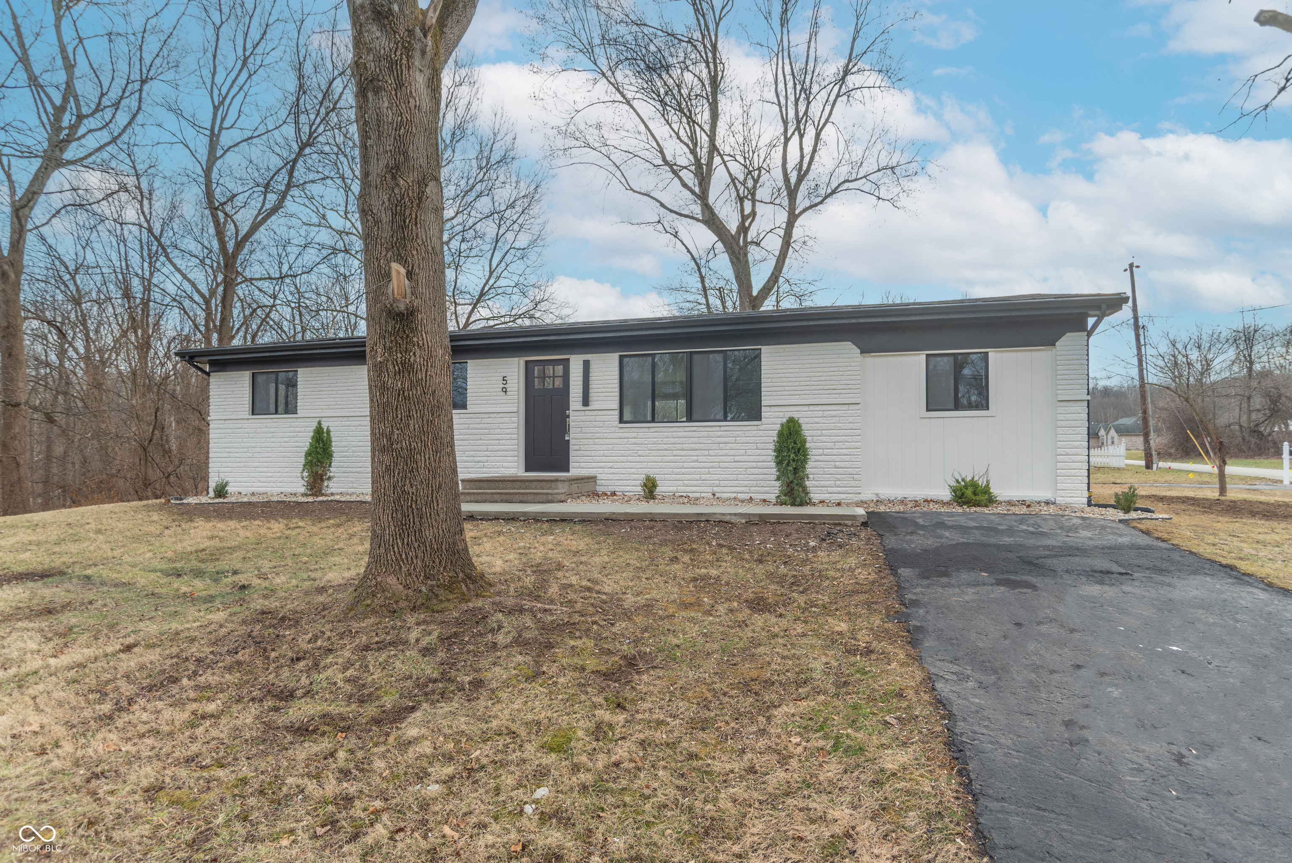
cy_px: 432
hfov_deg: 84.0
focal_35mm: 20
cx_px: 646
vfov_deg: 62.0
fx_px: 718
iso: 80
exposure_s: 1/50
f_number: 5.6
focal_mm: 20
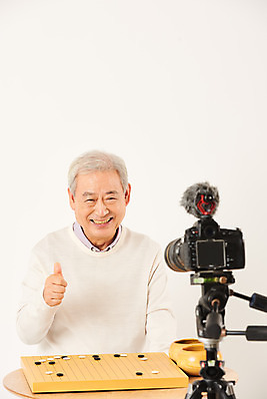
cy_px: 200
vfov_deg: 14.1
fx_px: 1612
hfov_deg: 9.5
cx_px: 134
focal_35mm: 145
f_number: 7.1
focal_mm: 145
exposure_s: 1/125
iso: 100
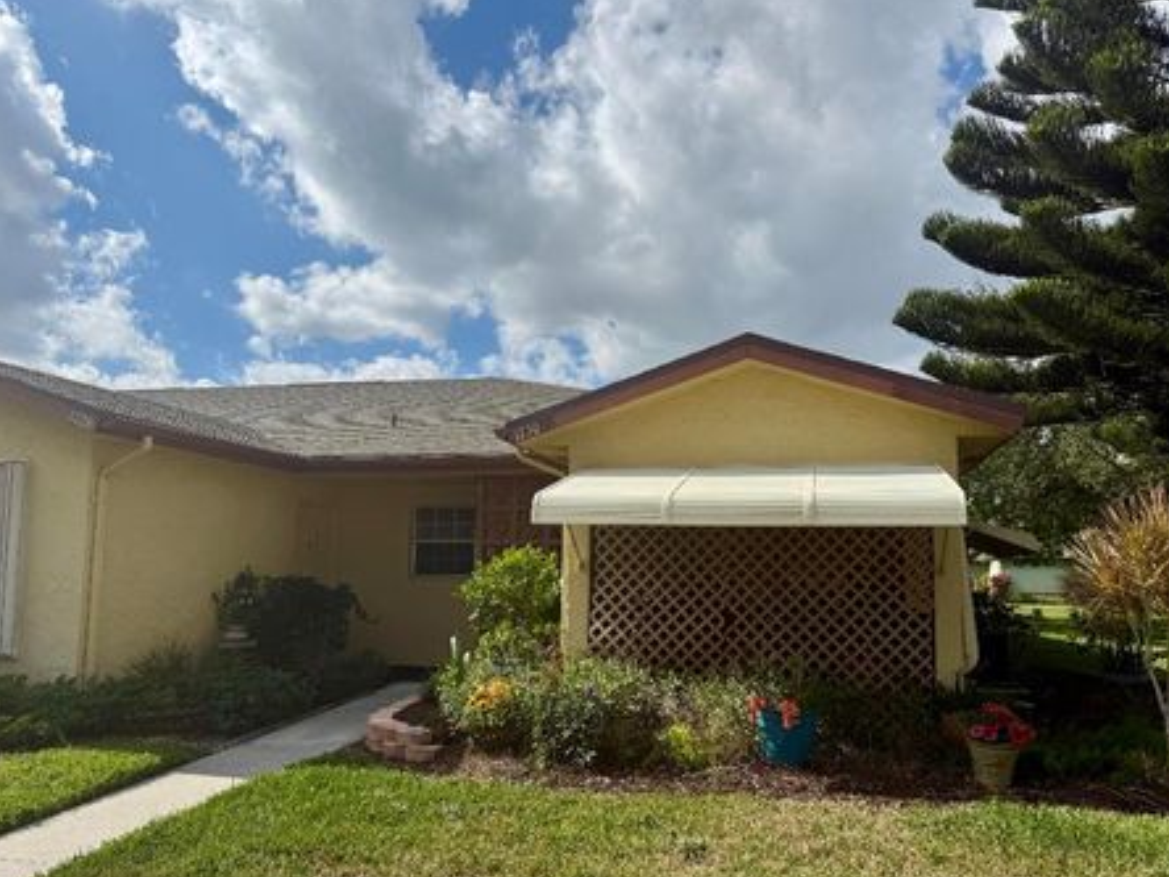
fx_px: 912
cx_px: 603
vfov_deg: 51.3
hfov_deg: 65.3
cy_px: 475
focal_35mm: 27
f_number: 1.78
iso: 80
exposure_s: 1/9091
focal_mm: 6.76
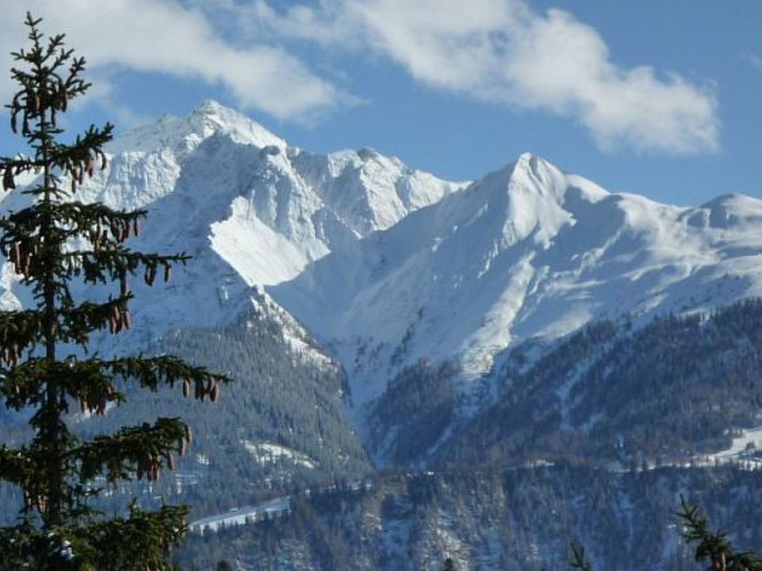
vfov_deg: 9.1
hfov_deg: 12.1
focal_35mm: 163
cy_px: 373
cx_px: 325
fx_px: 3587
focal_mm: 19.2
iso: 160
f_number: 6.3
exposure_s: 1/1000
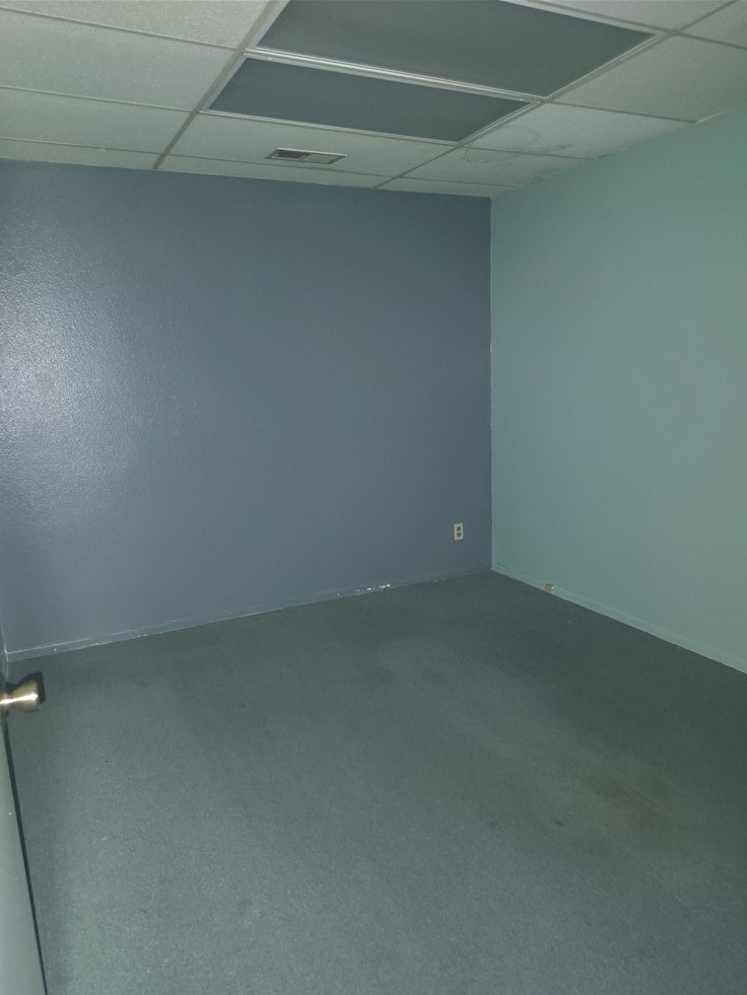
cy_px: 517
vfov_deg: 69.4
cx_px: 376
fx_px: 719
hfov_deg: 54.9
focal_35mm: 25
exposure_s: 1/20
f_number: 1.8
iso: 9664
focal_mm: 5.56
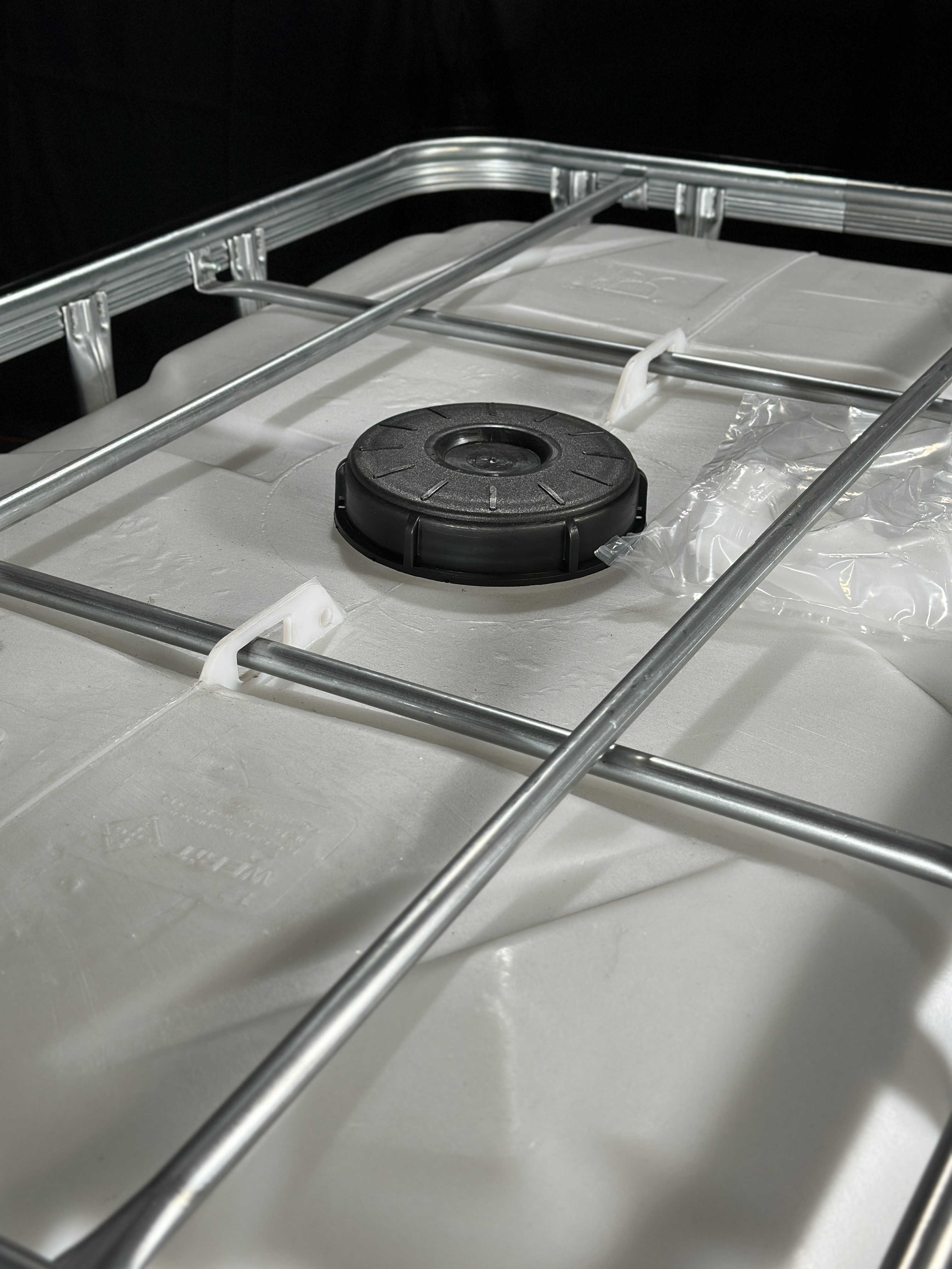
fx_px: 1760
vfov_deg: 39.7
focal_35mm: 48
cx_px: 476
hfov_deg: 30.3
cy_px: 634
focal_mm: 6.86
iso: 80
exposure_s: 1/50
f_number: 1.78
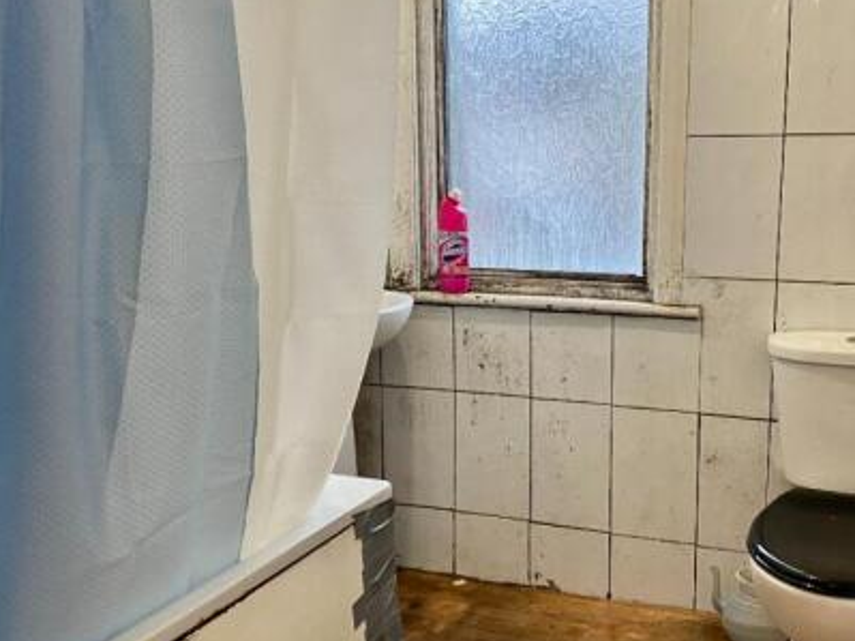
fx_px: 938
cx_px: 554
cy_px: 340
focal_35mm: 38
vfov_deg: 37.7
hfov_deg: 48.3
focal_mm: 4.25
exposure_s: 1/50
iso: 100
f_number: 1.8
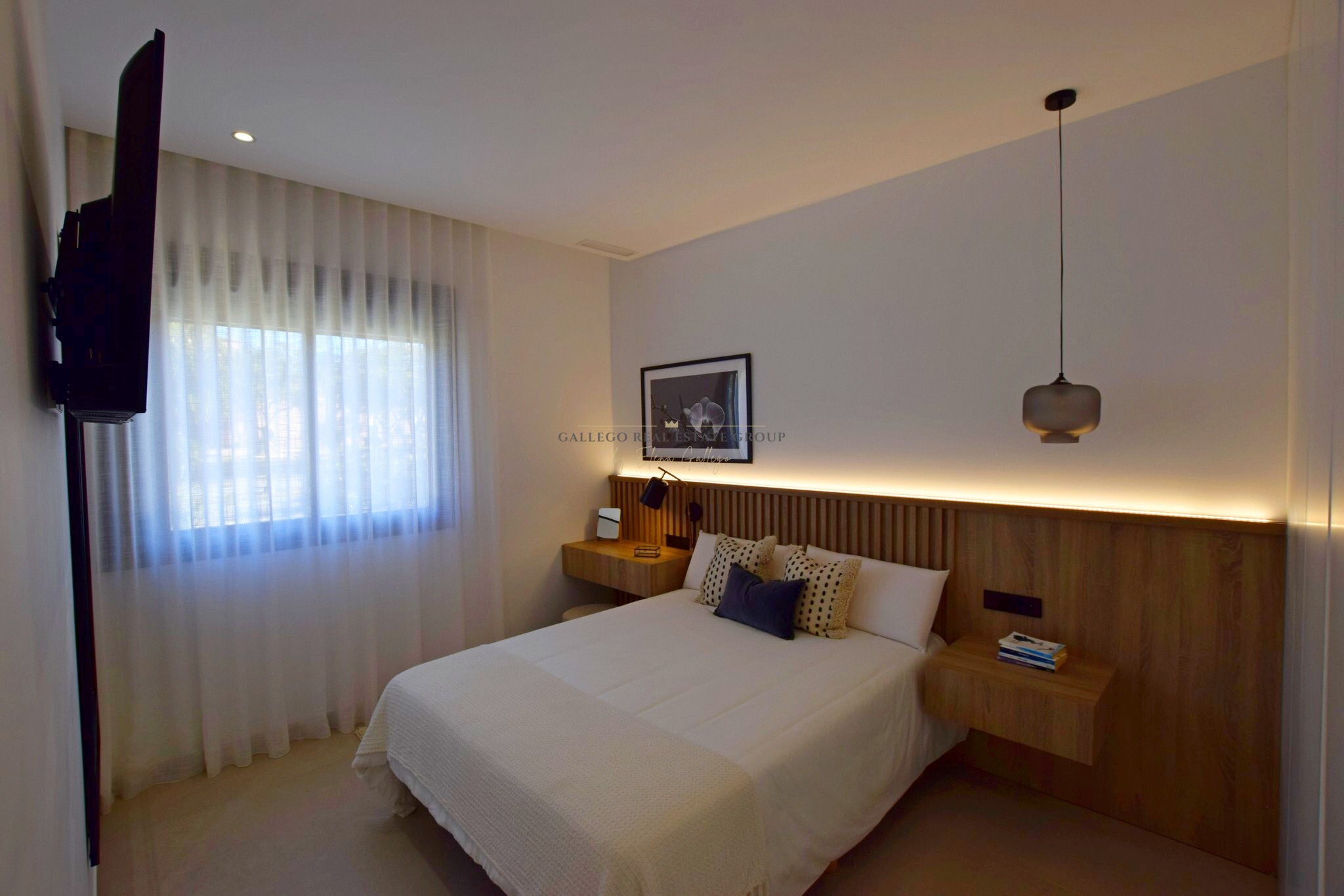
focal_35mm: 15
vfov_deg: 77.3
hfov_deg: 100.4
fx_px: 560
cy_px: 448
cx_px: 672
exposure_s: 1/160
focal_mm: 10
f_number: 6.3
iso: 400
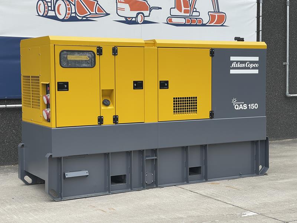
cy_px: 112
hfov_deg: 30.3
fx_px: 549
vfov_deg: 22.9
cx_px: 148
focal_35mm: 64
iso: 20
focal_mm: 7.5
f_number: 2.2
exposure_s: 1/499
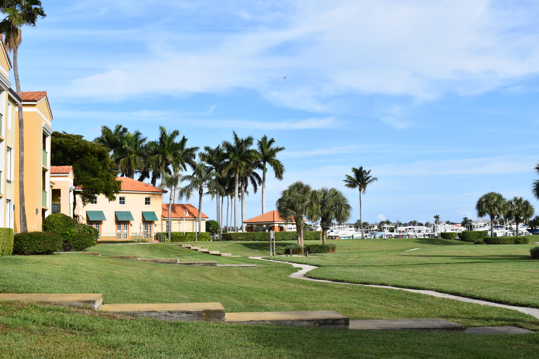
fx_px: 674
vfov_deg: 29.9
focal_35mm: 45
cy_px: 180
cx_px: 270
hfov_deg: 43.6
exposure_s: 1/250
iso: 100
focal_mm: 30
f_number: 8
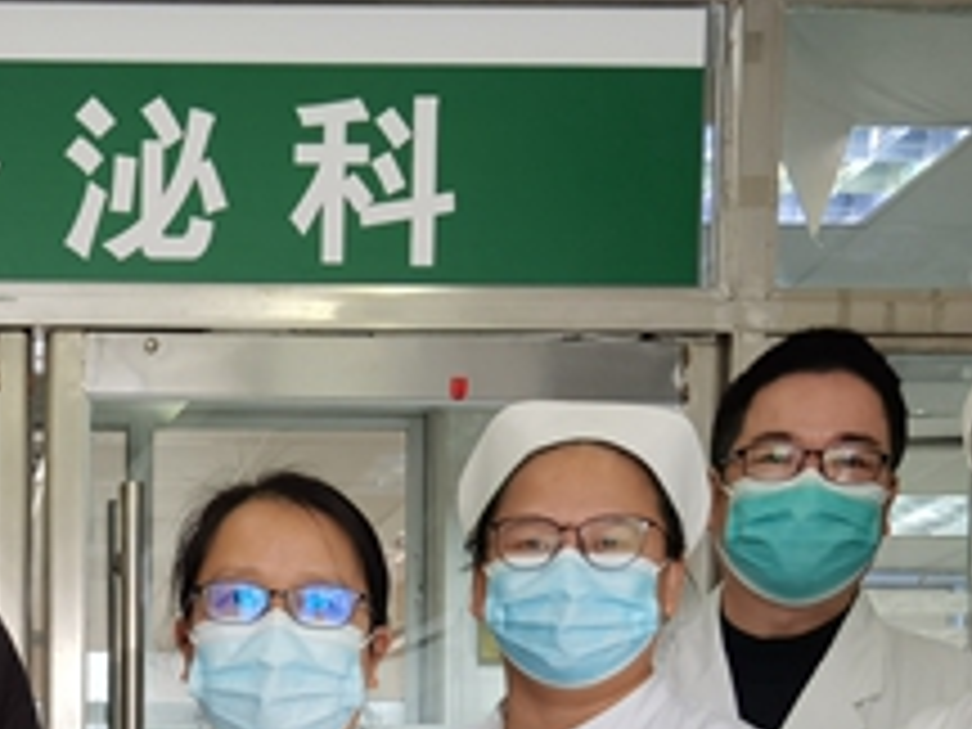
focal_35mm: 90
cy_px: 1184
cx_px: -108
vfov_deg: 14.9
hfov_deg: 20.7
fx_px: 2527
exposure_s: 1/25
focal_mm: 6.71
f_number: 1.9
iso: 100
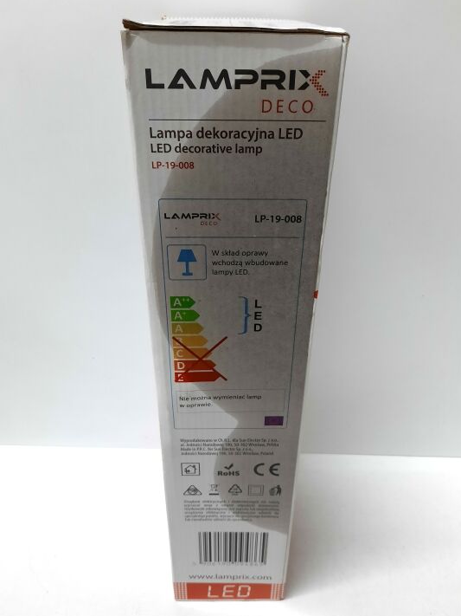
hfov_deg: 51.3
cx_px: 235
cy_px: 324
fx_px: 480
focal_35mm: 27
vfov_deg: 65.3
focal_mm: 4.6
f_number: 2
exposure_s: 1/33
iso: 320
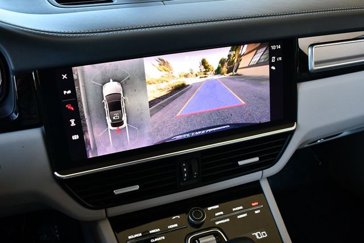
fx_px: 364
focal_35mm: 36
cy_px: 122
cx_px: 182
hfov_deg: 53.1
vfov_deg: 36.9
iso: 800
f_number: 3.5
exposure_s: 1/200
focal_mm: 18
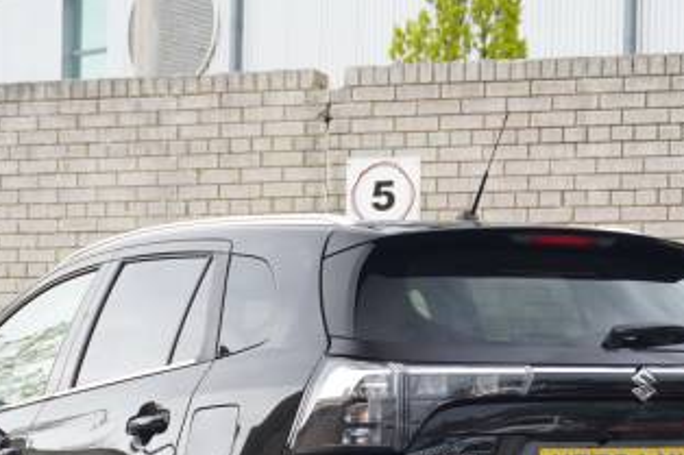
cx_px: 333
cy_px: 457
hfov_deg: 17.7
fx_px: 2203
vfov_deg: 11.7
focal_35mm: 116
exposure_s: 1/160
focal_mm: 38
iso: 250
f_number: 5.6
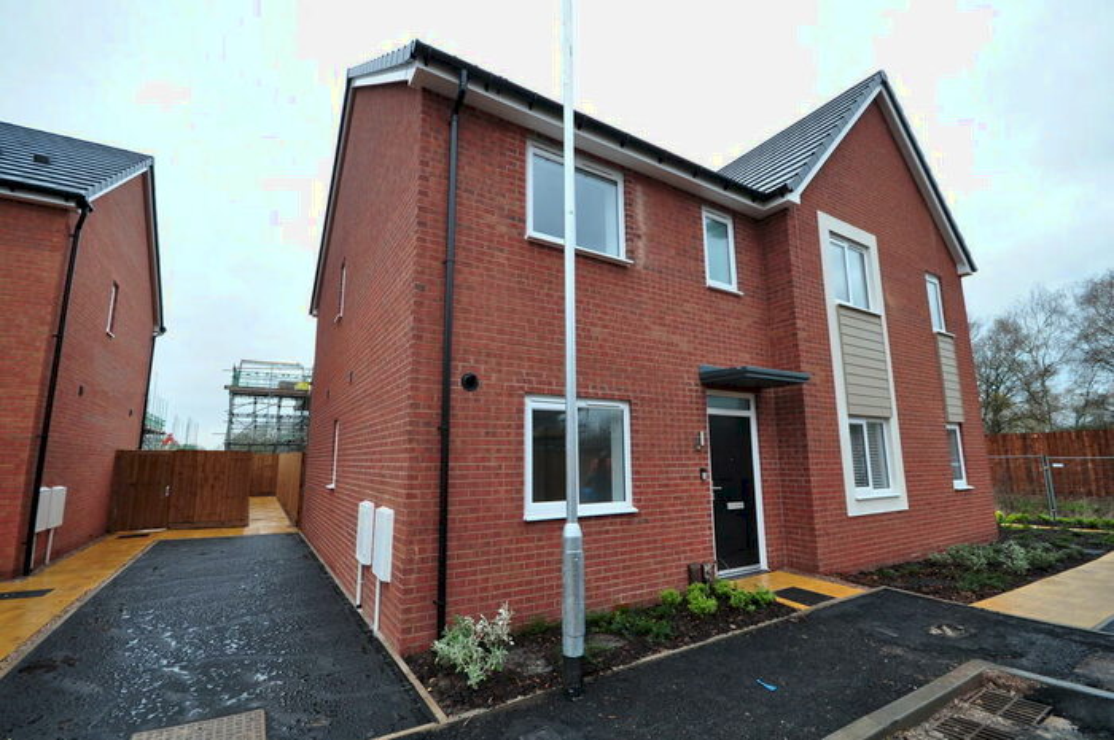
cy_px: 370
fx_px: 464
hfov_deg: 100.5
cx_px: 557
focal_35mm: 15
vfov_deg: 77.2
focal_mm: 10
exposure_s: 1/80
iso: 400
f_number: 8
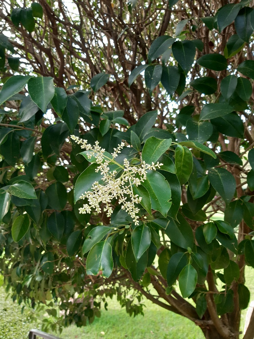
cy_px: 170
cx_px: 127
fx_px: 254
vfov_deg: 67.3
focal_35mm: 26
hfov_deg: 53.1
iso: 40
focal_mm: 3.92
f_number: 1.7
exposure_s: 1/50
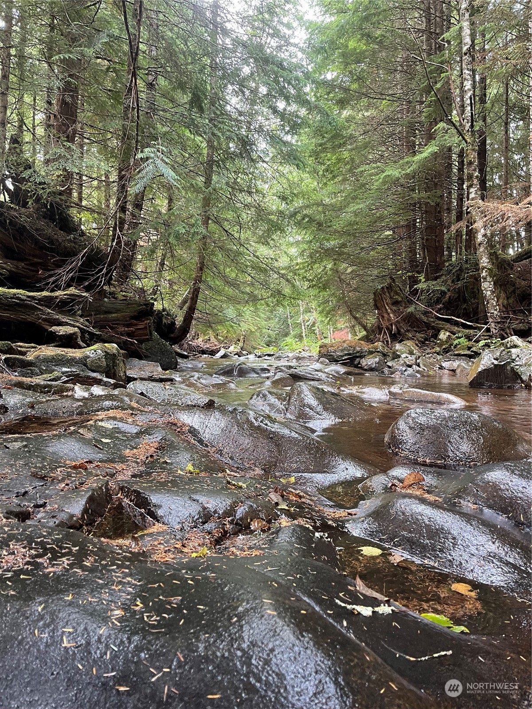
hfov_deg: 53.1
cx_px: 266
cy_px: 354
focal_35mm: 26
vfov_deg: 67.3
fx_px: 533
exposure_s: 1/60
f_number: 1.6
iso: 200
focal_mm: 5.1
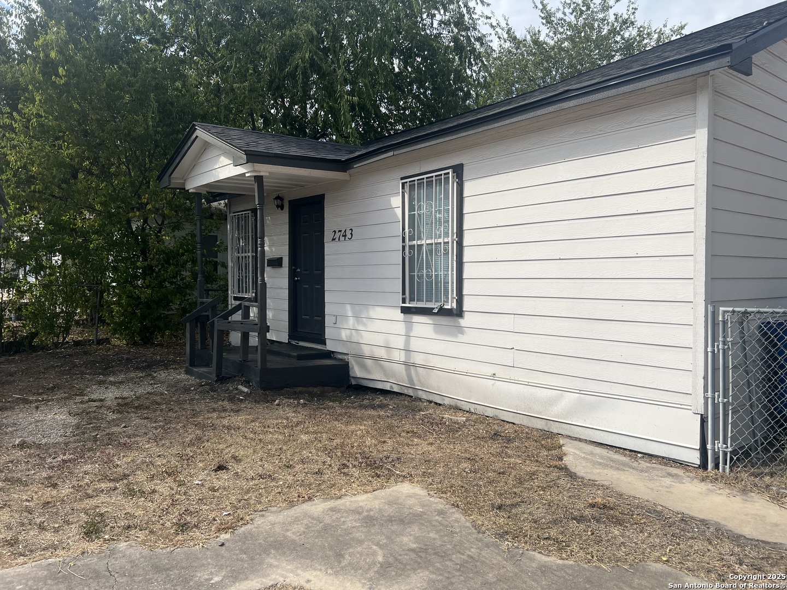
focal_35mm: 26
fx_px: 591
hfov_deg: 67.3
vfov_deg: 53.1
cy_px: 295
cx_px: 394
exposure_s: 1/4444
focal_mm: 5.7
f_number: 1.5
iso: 50
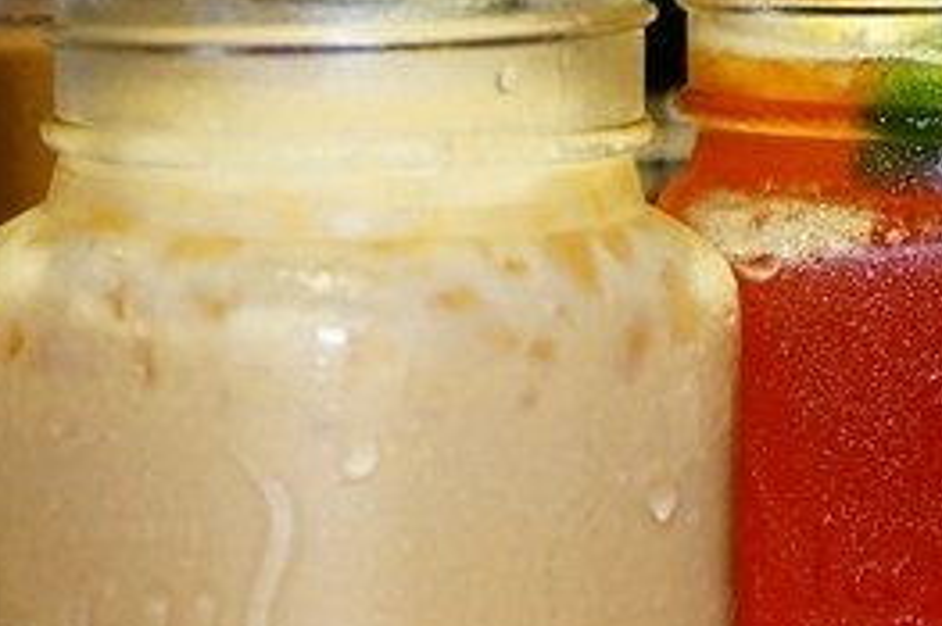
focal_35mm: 143
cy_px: 342
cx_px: 1067
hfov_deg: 14.0
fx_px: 3739
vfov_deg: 9.6
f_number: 4.5
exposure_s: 1/60
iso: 2500
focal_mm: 47
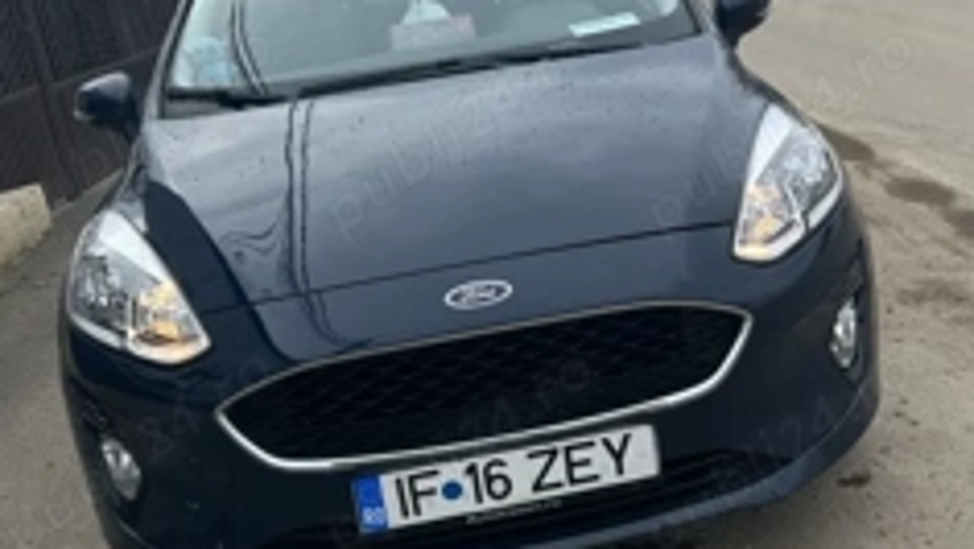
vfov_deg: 24.8
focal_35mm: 48
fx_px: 1240
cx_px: 541
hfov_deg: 42.8
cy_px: 182
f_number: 1.5
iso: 50
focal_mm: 5.7
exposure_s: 1/1621
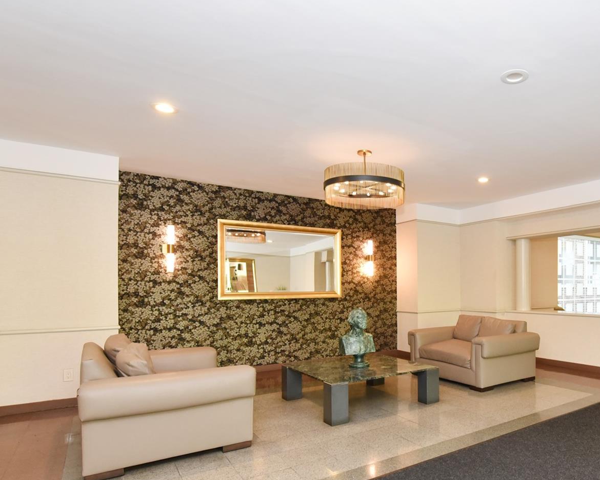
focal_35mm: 23
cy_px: 291
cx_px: 434
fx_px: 408
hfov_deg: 68.8
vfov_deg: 60.3
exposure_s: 1/30
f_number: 7.1
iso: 2000
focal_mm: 14
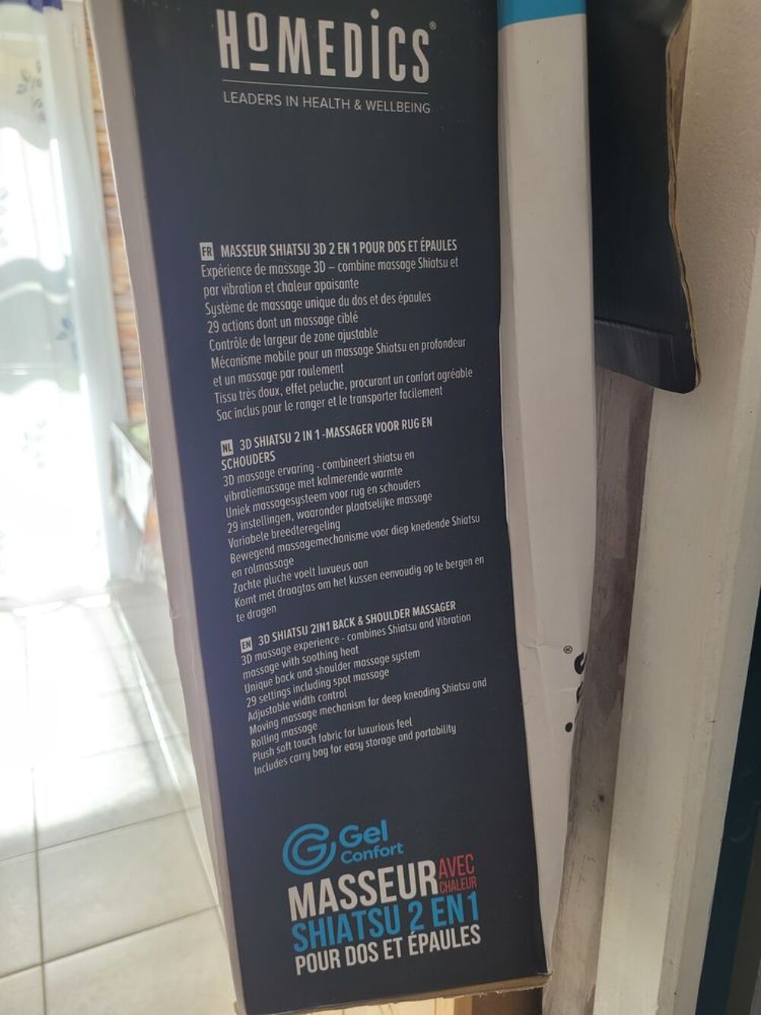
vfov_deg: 67.3
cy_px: 508
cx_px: 380
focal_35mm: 26
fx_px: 762
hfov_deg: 53.1
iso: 40
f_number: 1.8
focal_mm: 5.4
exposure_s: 1/125
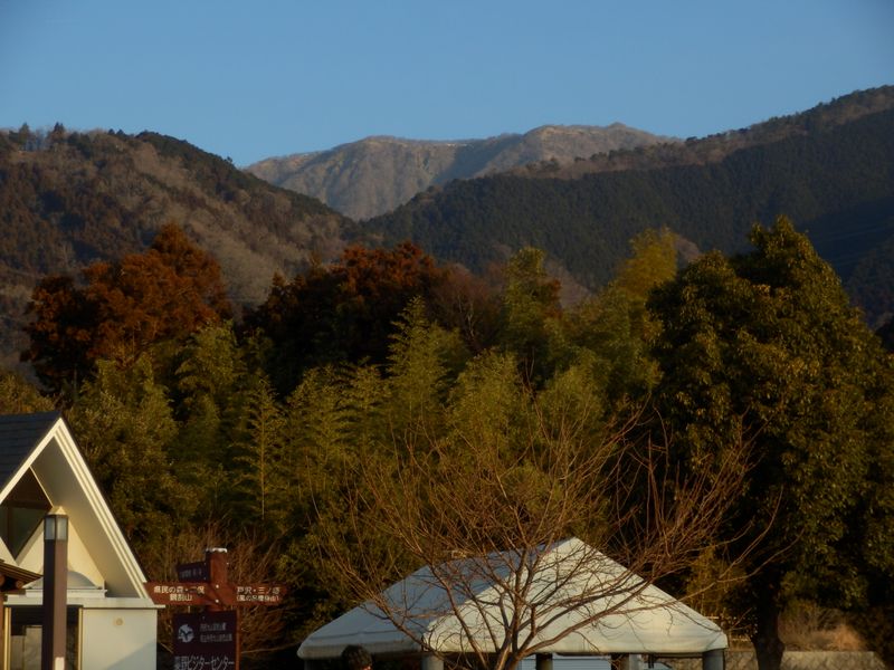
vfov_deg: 13.3
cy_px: 335
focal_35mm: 111
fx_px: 2867
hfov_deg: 17.7
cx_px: 447
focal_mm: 19.6
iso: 80
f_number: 5.5
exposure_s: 1/200
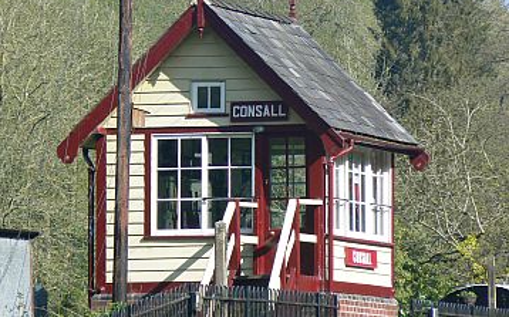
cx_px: 254
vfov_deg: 2.8
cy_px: 128
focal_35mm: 461
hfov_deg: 4.6
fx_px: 6389
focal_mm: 72
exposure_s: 1/200
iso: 80
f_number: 5.6
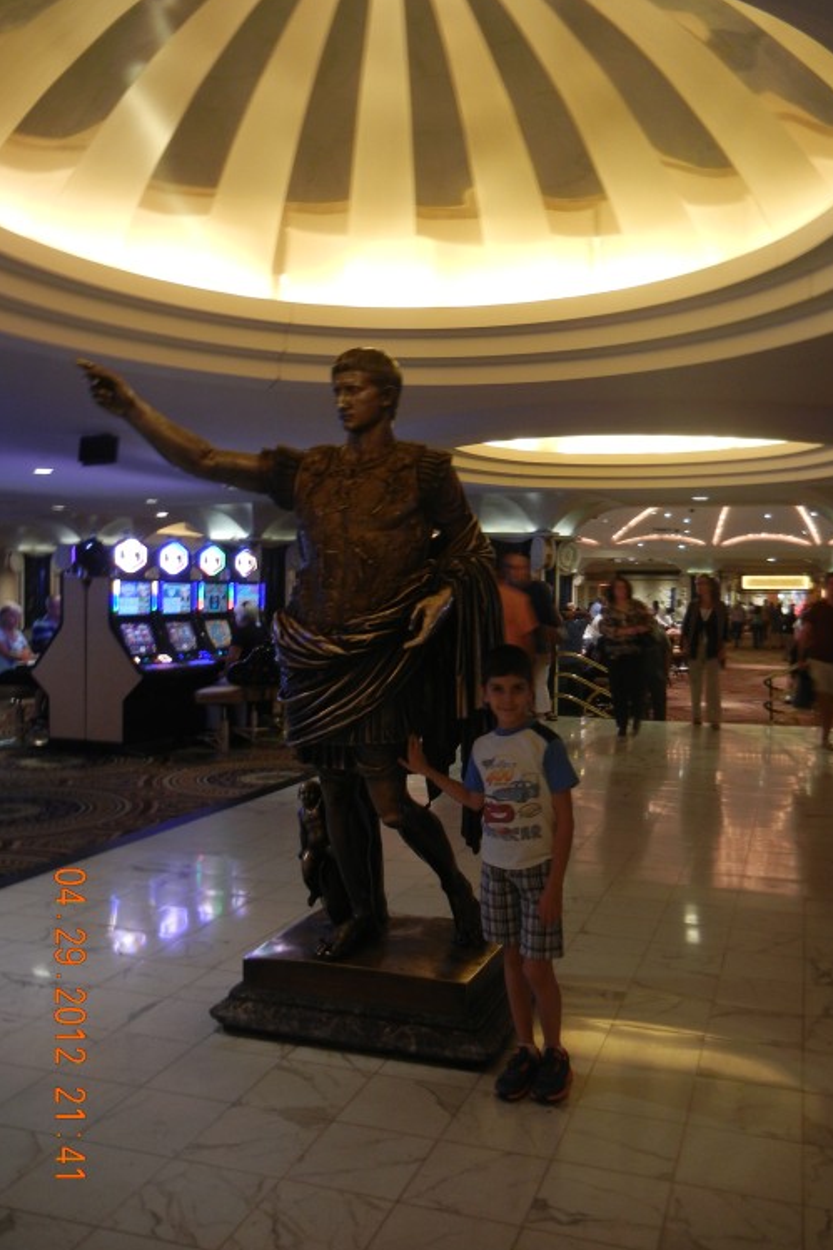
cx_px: 451
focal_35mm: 32
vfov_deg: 58.7
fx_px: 1111
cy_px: 621
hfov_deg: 41.1
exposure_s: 1/4.5
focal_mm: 5.4
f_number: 3.5
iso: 200
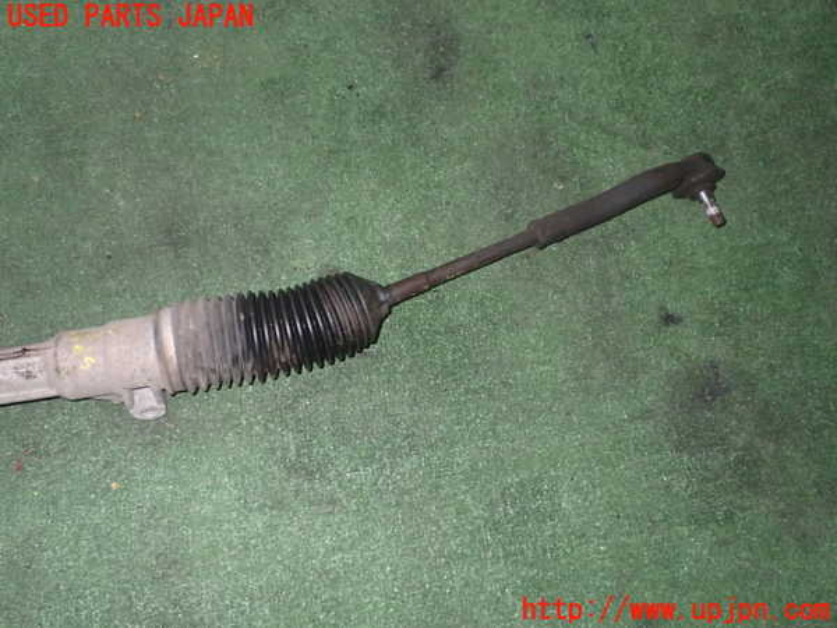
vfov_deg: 39.7
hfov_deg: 51.4
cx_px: 418
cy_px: 314
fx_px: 870
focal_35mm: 36
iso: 800
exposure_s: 1/40
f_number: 7.1
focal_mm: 6.37
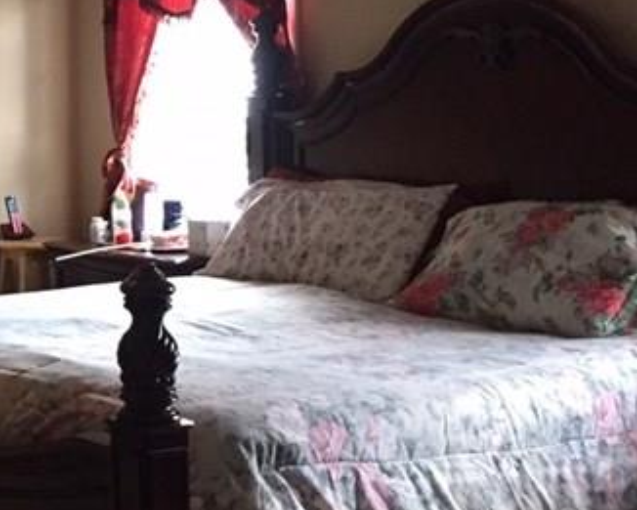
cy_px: 86
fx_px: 1678
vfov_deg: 17.1
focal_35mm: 89
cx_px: -236
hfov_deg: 19.5
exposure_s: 1/30
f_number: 2.2
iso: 200
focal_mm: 4.15
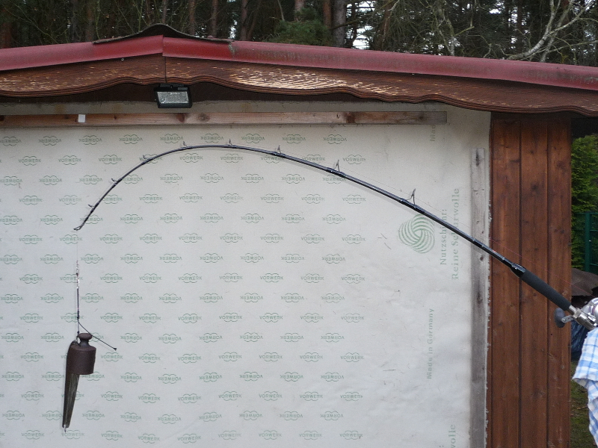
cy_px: 224
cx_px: 299
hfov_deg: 44.8
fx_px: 726
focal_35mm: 42
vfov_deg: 34.3
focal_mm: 4.7
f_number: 3.3
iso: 100
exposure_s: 1/30
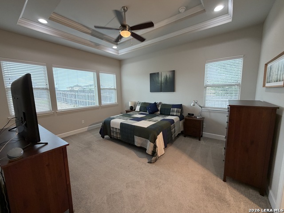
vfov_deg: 85.7
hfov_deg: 102.1
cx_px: 142
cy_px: 106
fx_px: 115
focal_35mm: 14
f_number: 2.2
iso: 200
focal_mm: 2.22
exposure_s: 1/120
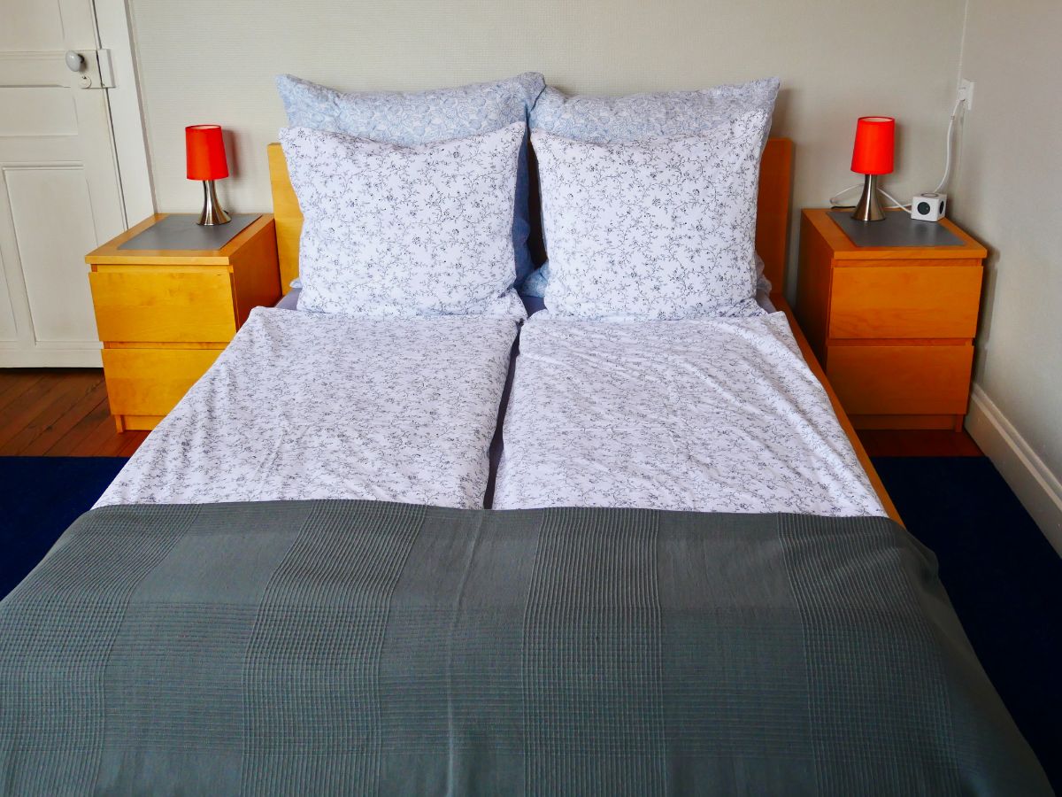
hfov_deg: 60.0
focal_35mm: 30
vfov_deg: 46.8
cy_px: 398
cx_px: 531
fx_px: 920
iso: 500
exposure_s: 1/60
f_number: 3.7
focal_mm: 15
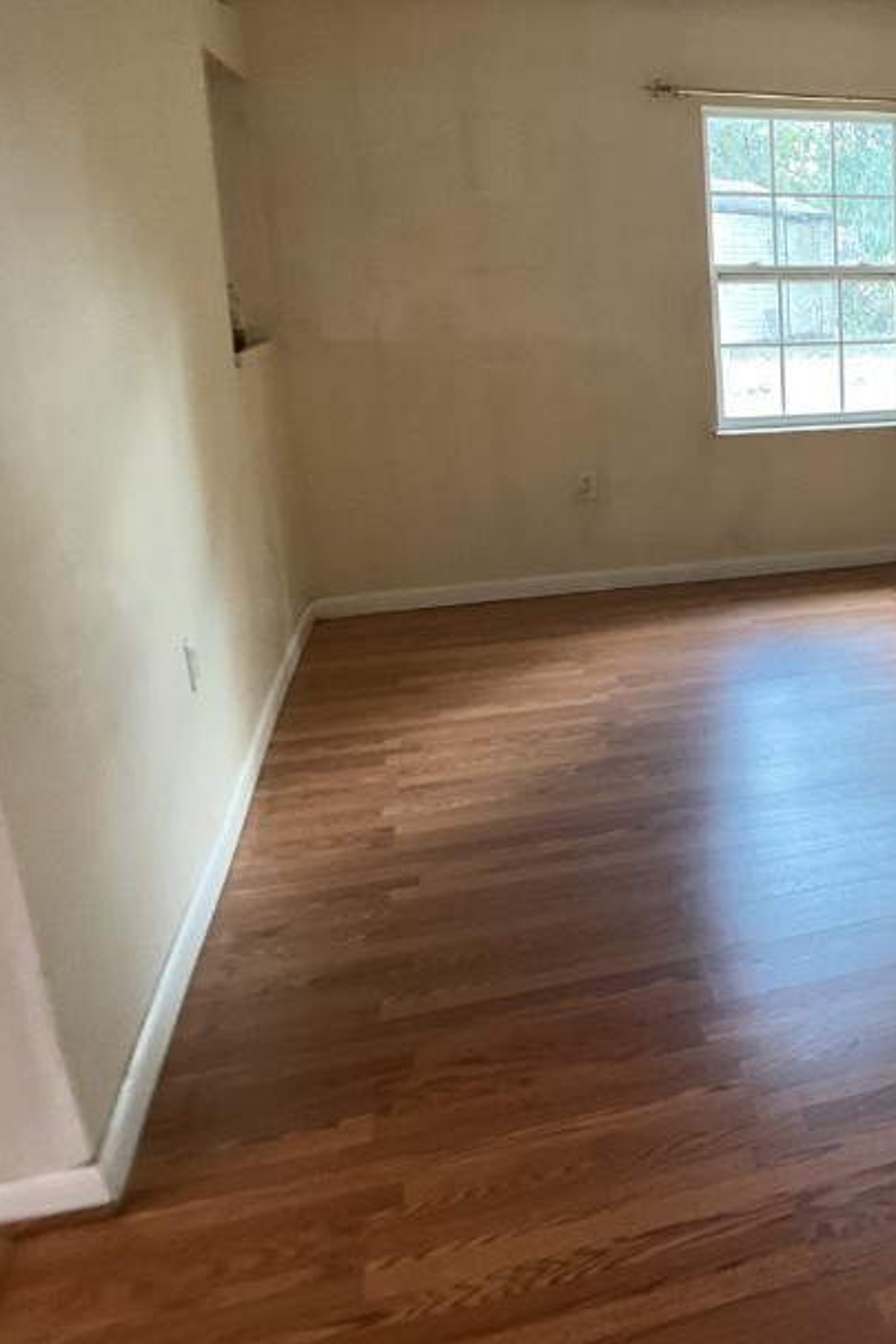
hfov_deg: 23.9
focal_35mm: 51
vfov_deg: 38.8
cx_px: 1093
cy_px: 581
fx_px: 1904
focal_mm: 3
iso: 125
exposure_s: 1/60
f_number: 1.8
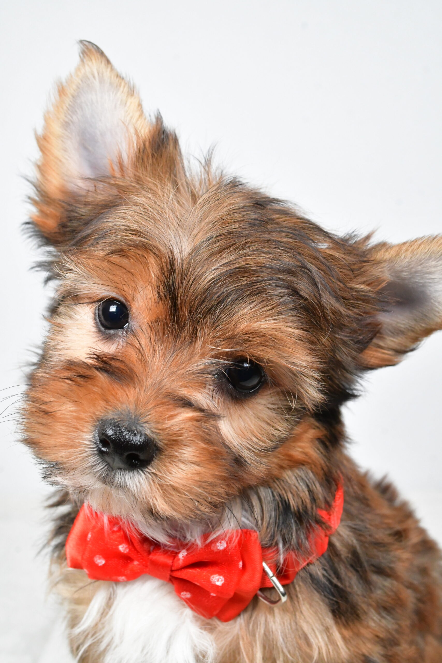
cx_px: 221
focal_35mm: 42
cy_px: 332
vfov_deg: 46.4
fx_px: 773
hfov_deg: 31.9
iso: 4000
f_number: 11
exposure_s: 1/400
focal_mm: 28
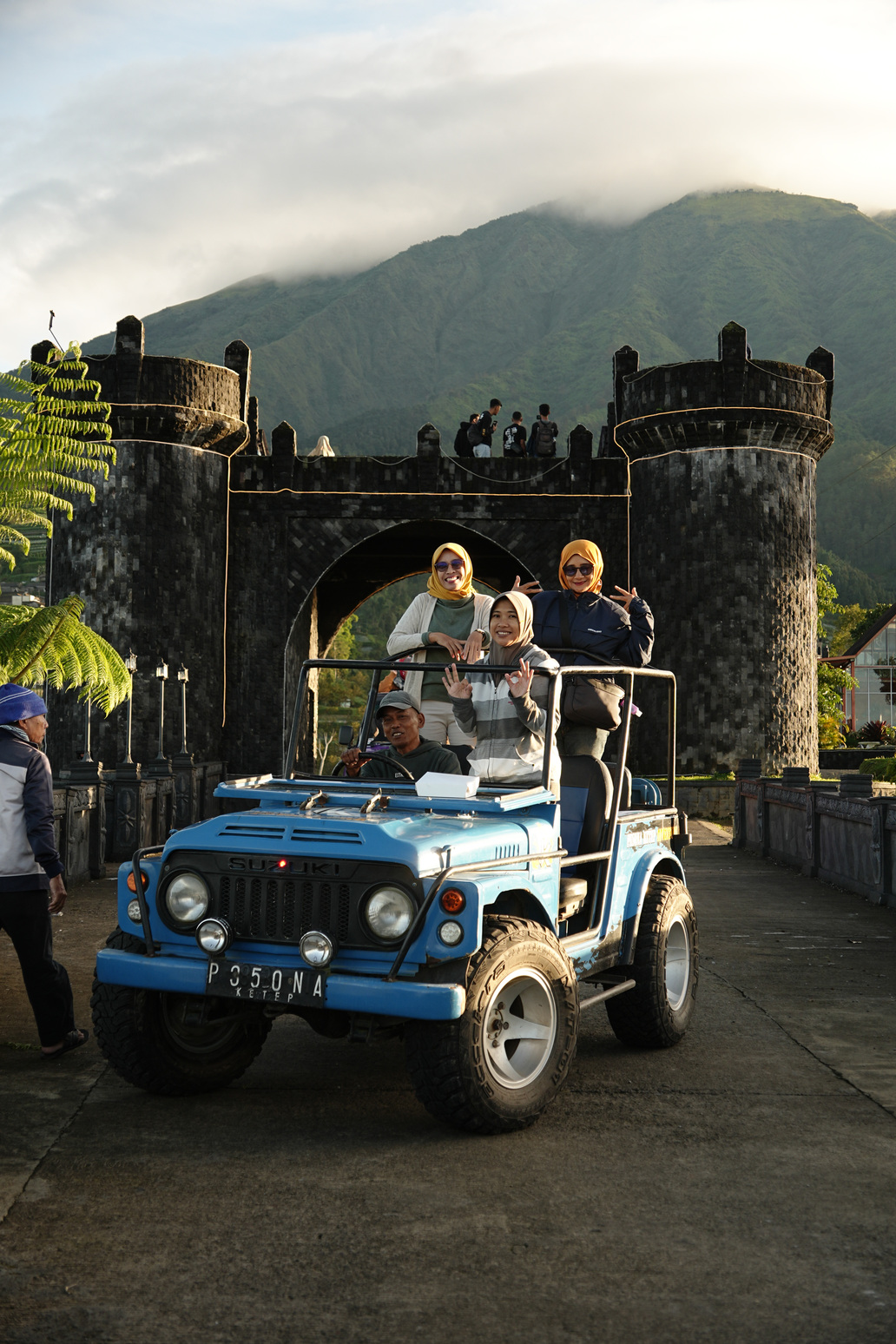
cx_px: 448
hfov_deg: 26.5
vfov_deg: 38.9
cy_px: 672
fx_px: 1904
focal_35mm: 51
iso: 160
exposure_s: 1/200
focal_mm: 34
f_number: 4
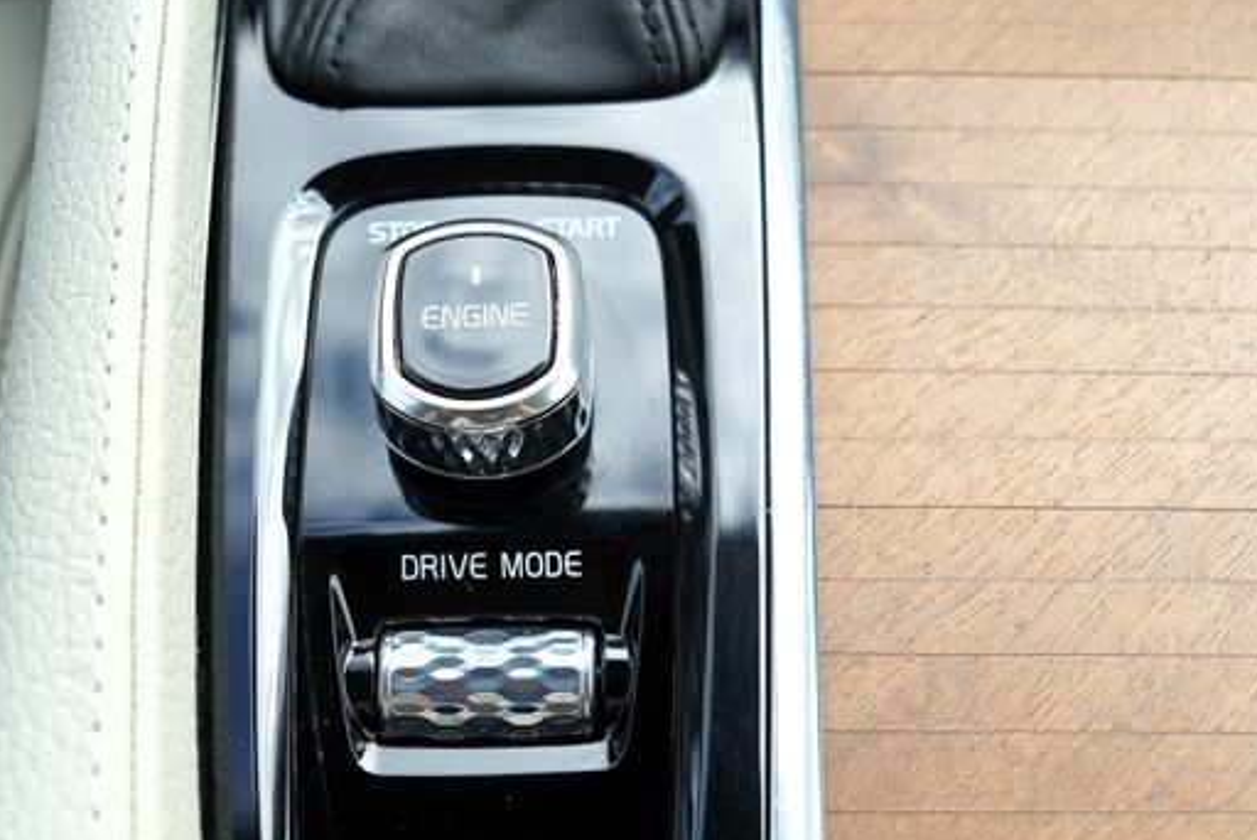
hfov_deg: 41.1
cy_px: 588
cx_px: 601
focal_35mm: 48
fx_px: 1677
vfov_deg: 27.9
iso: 100
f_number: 4
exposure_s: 1/160
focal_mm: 24
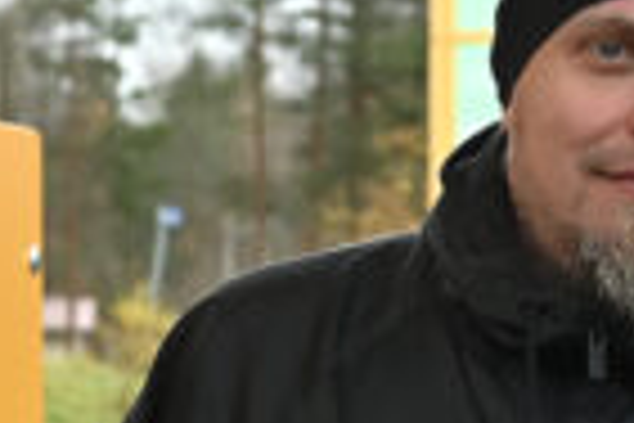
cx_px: 409
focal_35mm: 219
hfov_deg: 9.4
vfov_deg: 6.2
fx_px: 3857
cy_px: 711
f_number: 5.3
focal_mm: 43
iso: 1000
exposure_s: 1/80
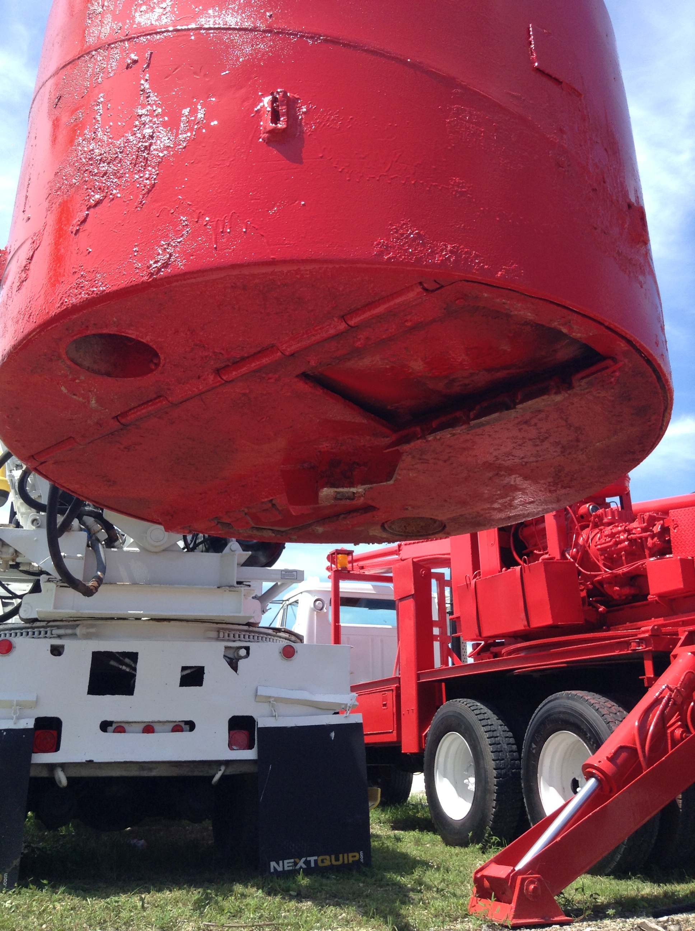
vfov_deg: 55.4
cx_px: 348
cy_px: 466
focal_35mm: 33
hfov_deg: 42.8
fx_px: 886
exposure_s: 1/591
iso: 25
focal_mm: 3.3
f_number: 2.4
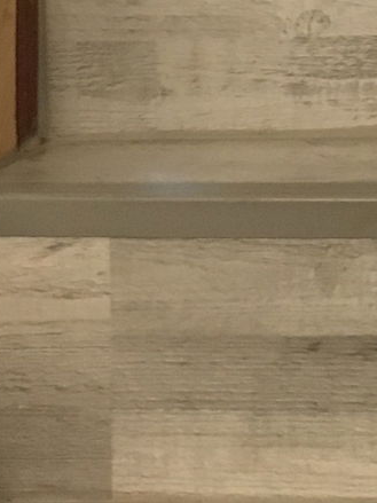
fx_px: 2048
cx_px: 349
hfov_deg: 10.5
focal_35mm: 141
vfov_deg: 13.2
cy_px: -245
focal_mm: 4.15
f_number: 2.2
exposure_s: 1/17
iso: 200
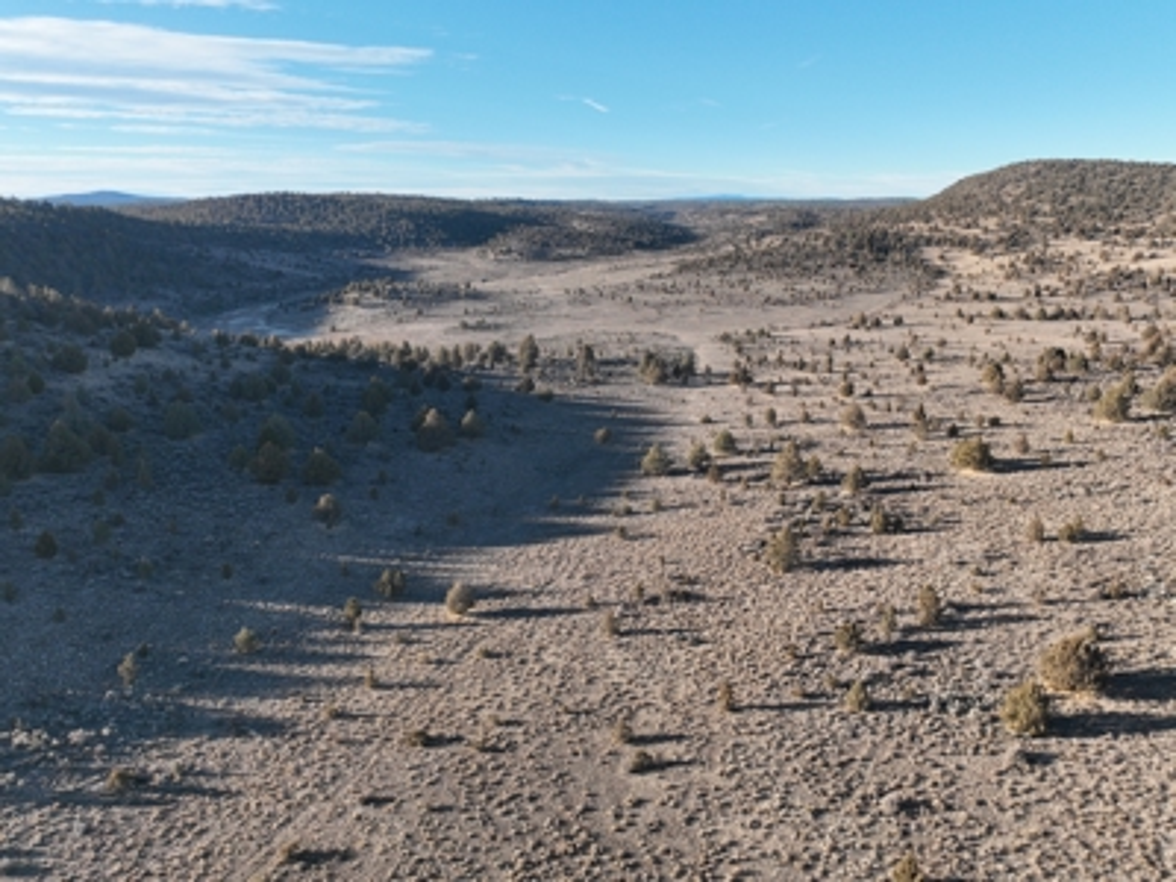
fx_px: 815
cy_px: 441
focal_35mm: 24
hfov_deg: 71.6
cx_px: 588
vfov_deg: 56.8
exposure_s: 1/1250
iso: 250
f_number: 2.8
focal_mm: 12.29
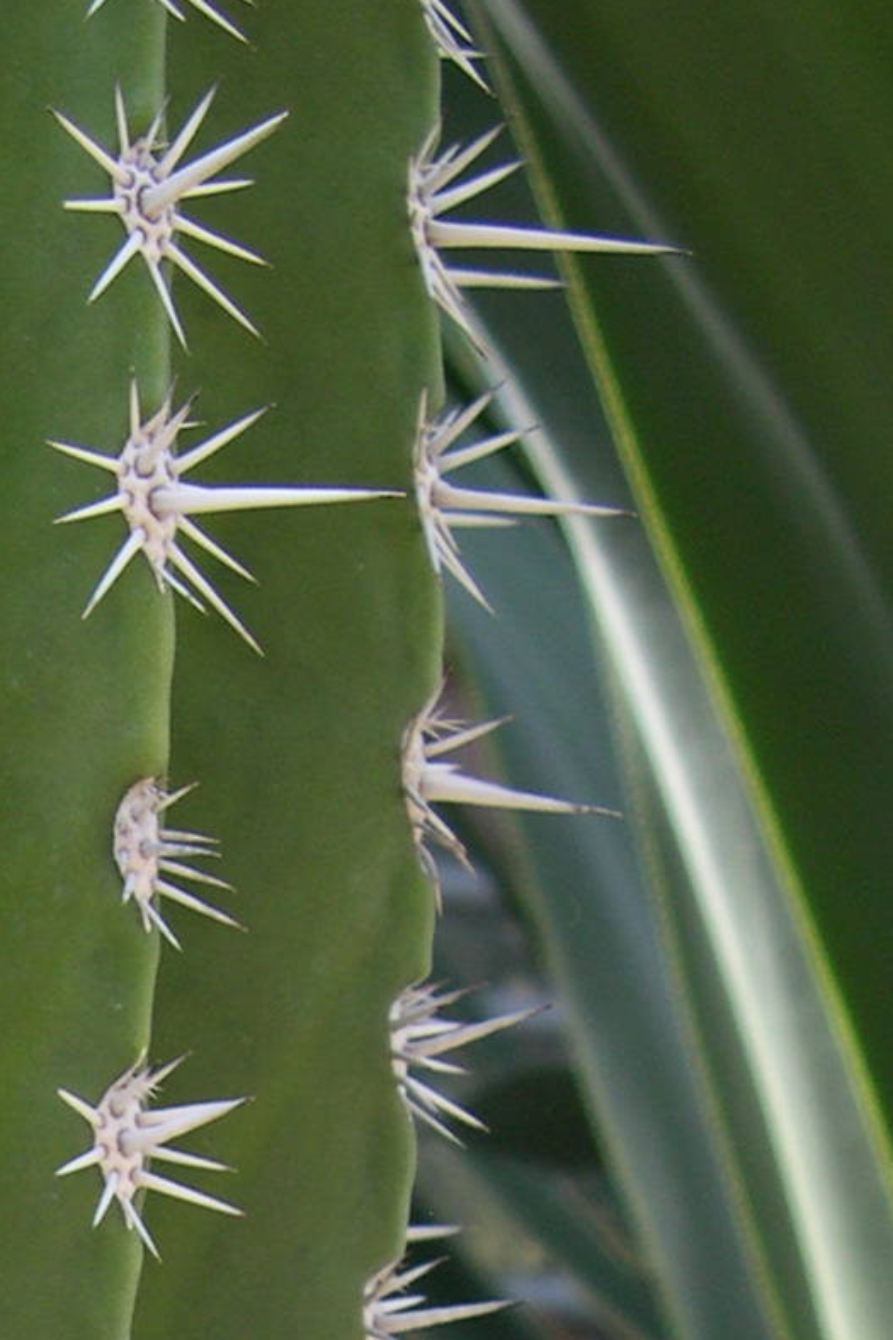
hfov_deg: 11.7
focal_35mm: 114
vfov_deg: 16.7
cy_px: 1872
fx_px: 4243
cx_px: -213
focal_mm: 8
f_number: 2.8
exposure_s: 1/146
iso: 100
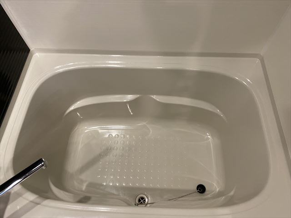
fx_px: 219
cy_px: 109
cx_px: 146
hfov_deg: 67.3
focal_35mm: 26
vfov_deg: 53.1
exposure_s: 1/50
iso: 125
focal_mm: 4.25
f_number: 1.8
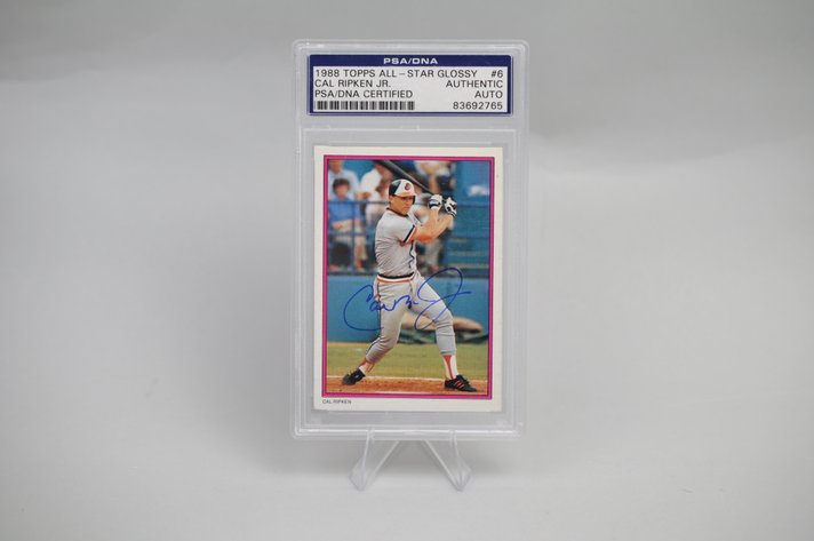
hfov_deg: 33.4
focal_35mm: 60
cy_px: 270
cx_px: 407
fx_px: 1355
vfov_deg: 22.6
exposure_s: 1/80
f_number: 4.5
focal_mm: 40
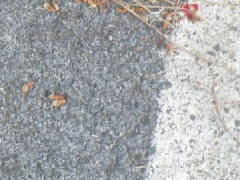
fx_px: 985
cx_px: -25
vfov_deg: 10.4
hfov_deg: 13.6
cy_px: 16
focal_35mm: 142
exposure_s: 1/40
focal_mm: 7.9
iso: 100
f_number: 3
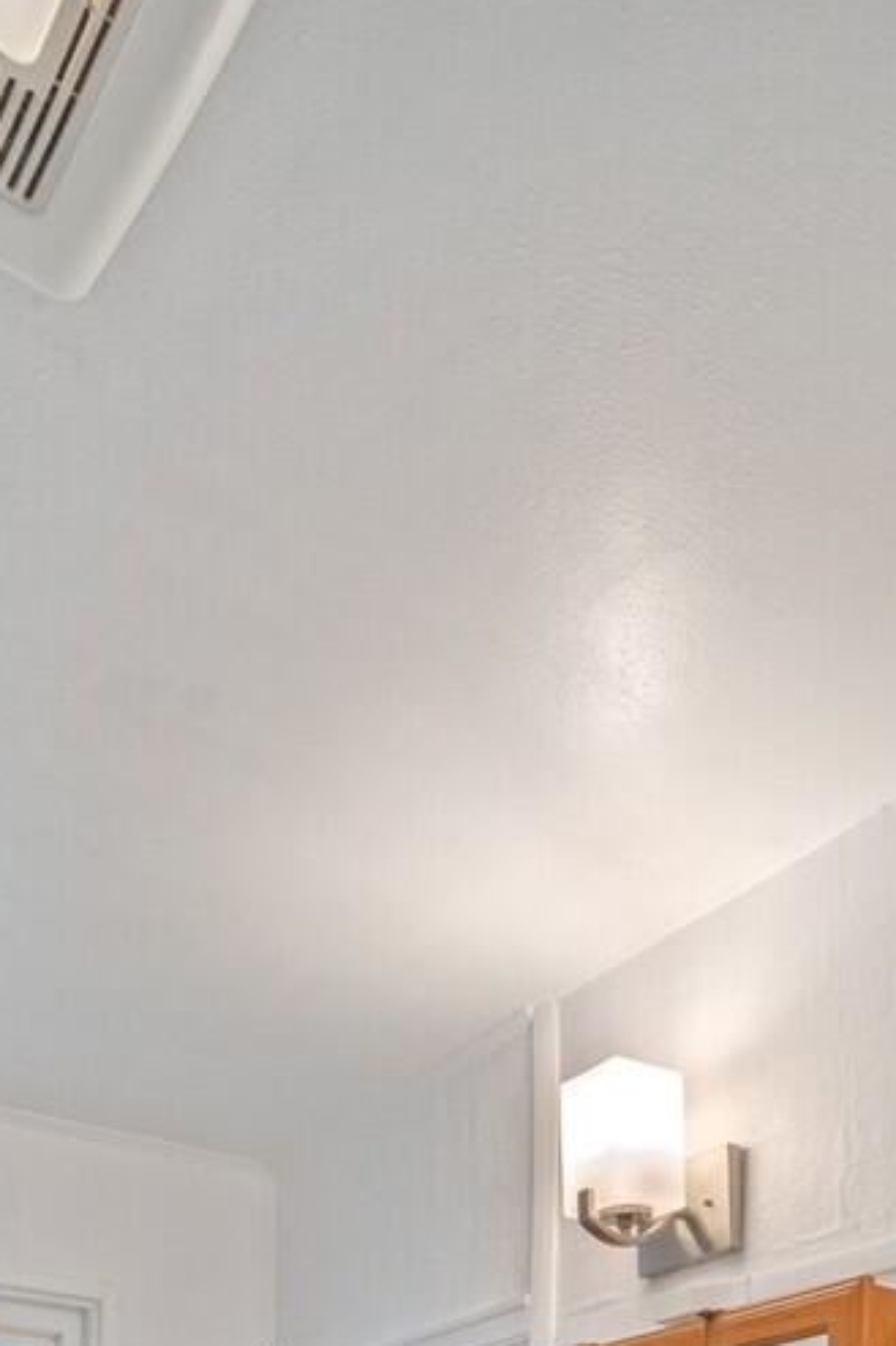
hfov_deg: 37.8
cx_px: 447
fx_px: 1307
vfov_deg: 36.0
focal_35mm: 35
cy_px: 1752
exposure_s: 1/30
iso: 1250
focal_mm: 12
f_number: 8
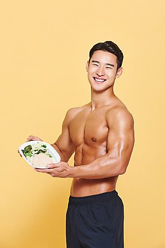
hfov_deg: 8.6
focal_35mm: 160
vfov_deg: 12.8
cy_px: 124
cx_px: 82
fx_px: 1099
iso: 100
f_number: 11
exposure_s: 1/125
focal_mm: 160
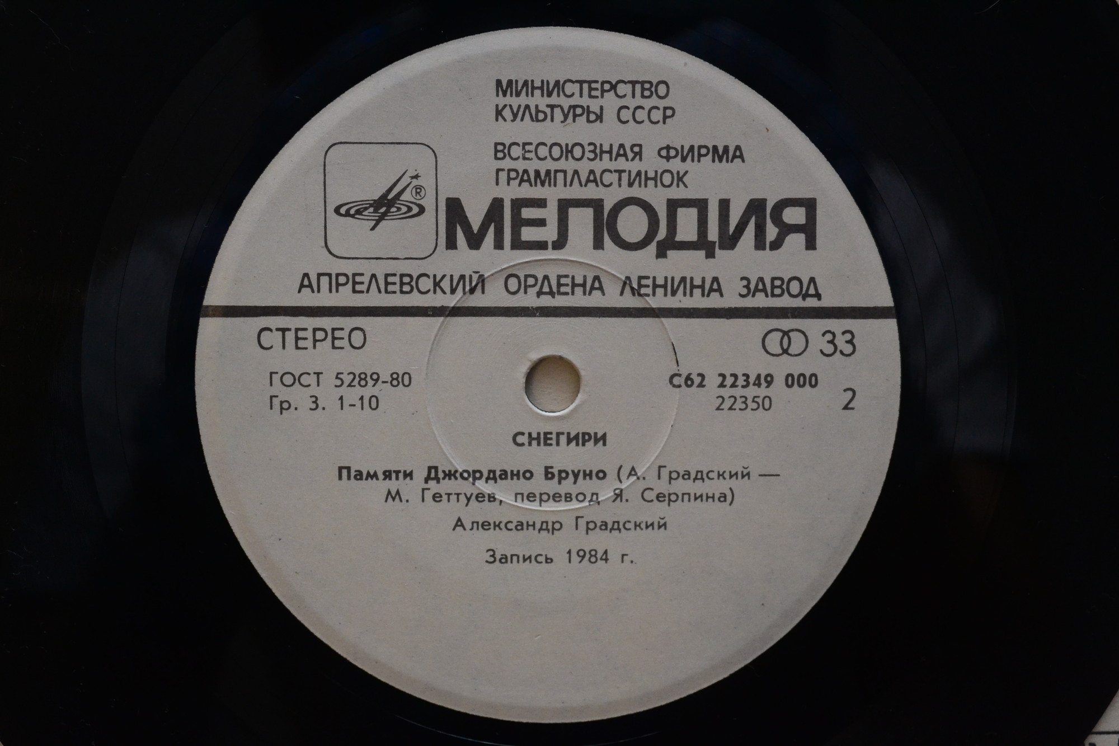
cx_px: 560
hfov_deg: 38.9
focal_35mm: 51
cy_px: 373
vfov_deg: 26.5
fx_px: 1585
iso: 1600
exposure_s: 1/125
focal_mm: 34
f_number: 7.1
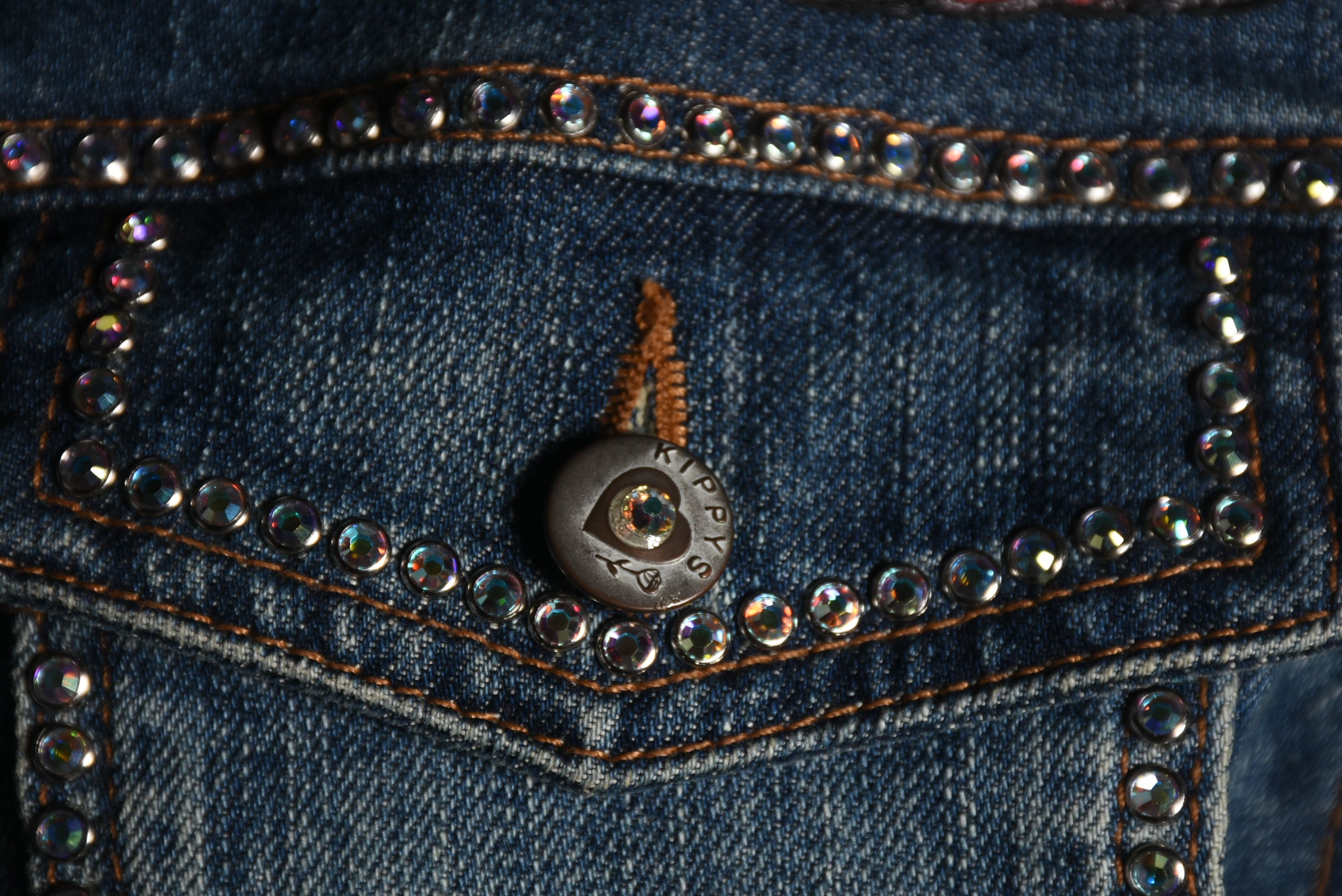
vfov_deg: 6.6
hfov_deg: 9.8
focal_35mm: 210
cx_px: 671
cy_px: 448
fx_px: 7834
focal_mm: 140
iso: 200
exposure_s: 1/125
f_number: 10
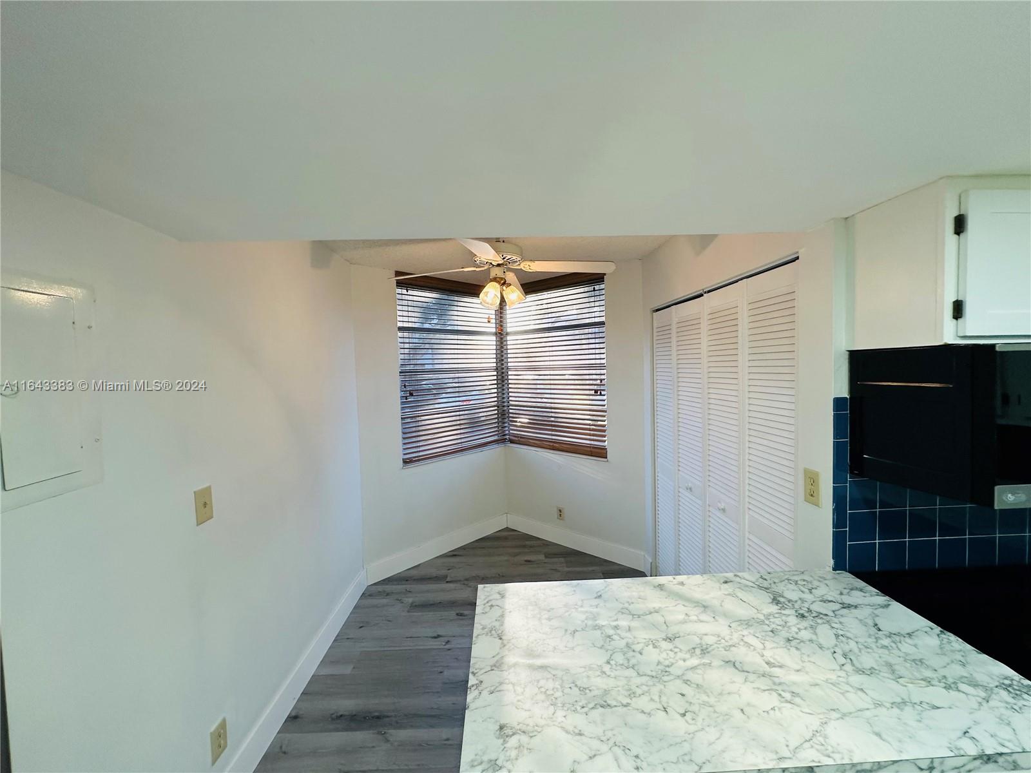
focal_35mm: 14
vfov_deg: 85.7
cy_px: 386
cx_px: 516
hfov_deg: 102.1
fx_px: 417
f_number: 2.2
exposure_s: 1/120
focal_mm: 2.22
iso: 100
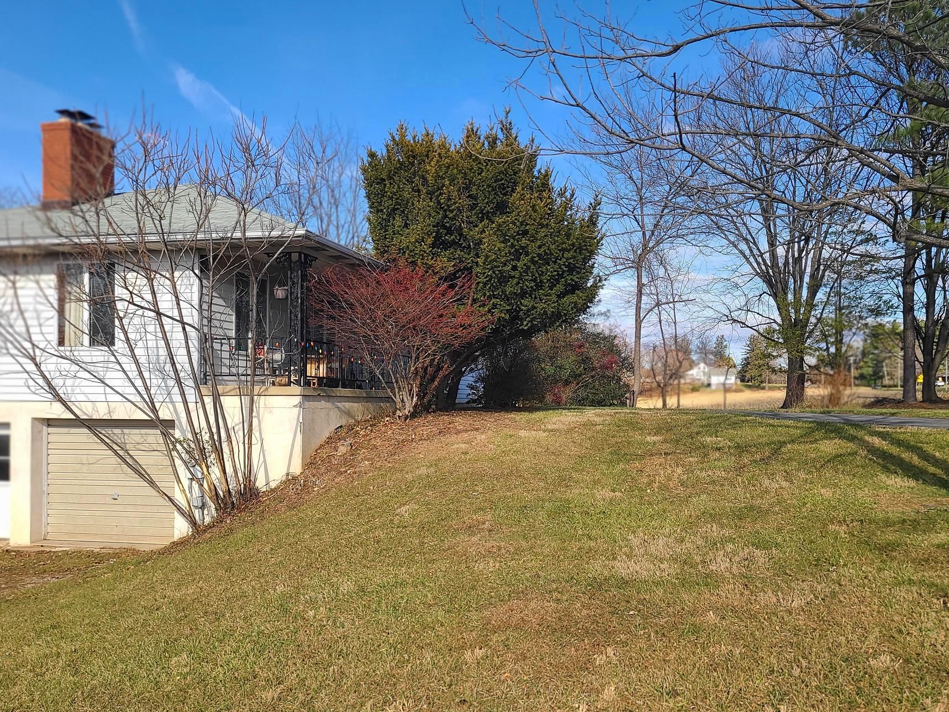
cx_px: 513
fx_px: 850
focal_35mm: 31
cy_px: 415
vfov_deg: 45.3
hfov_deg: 58.3
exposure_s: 1/1457
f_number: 1.8
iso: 40
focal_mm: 5.4
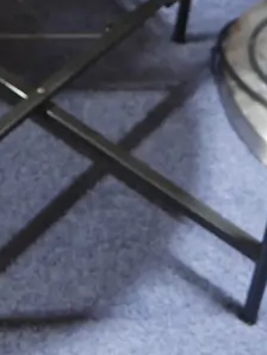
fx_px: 1130
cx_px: 77
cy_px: -164
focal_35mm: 110
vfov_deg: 16.4
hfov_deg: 13.4
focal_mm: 16
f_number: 3.6
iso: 640
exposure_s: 1/60
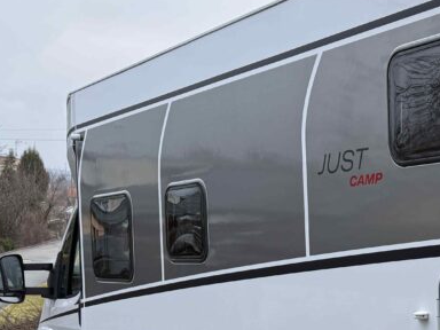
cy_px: 306
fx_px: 813
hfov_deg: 26.1
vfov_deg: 22.3
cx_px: 561
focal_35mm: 64
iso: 100
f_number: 1.78
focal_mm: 6.76
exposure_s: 1/979
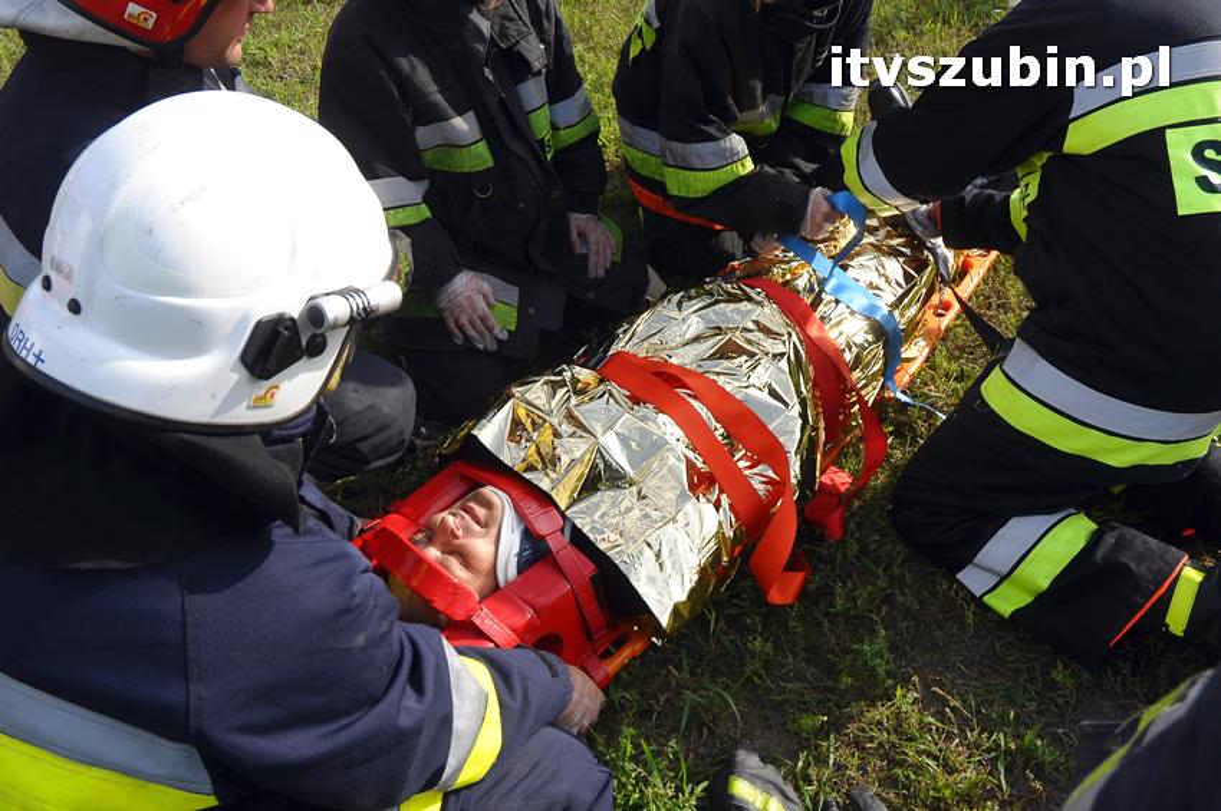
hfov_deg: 67.4
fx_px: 915
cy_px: 406
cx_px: 610
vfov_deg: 47.8
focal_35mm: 27
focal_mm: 18
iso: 400
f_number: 9
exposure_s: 1/320
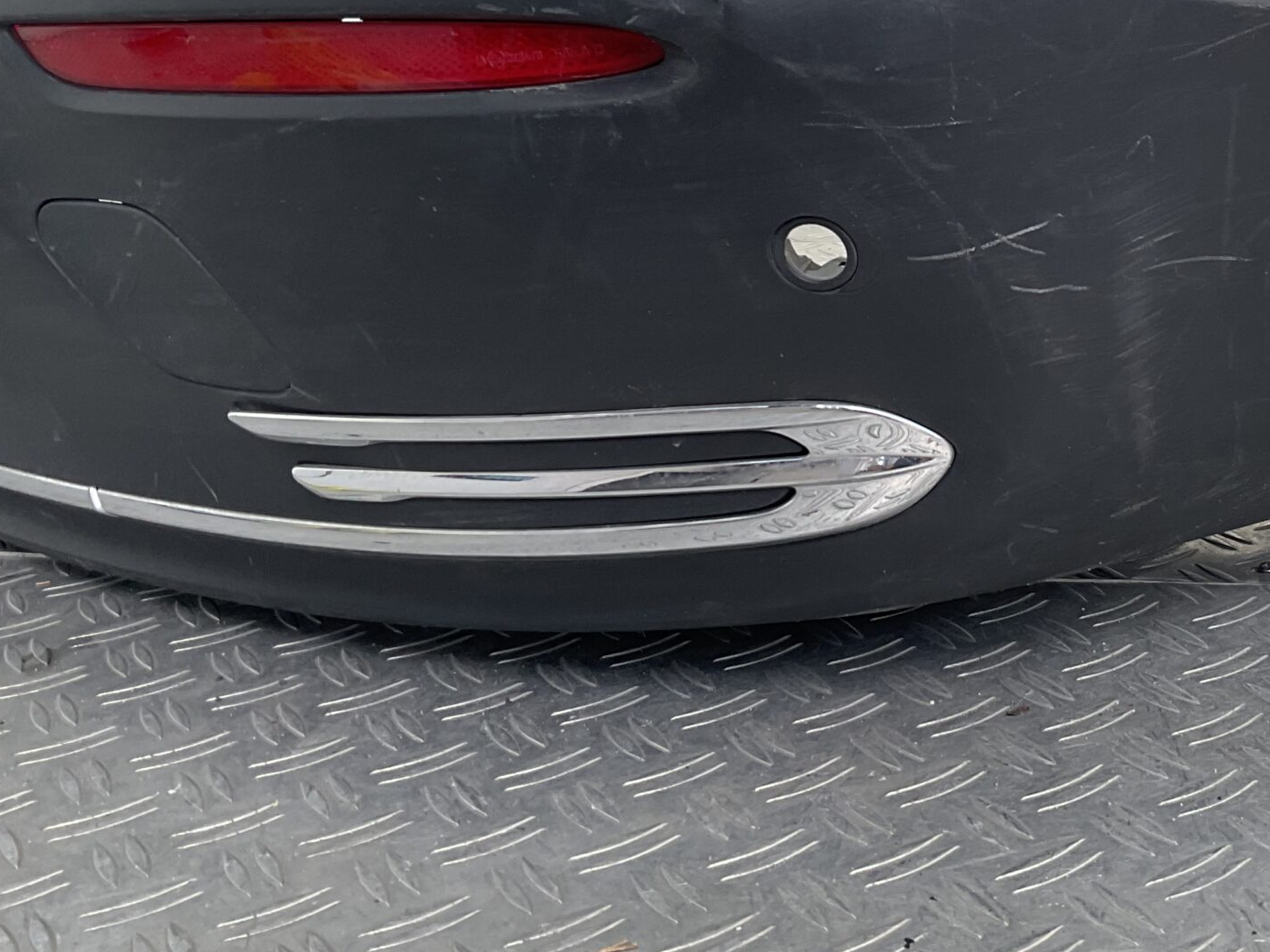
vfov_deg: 27.8
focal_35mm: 52
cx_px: 1047
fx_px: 1908
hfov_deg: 35.4
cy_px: 276
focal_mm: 3
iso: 16
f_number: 1.8
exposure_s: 1/125
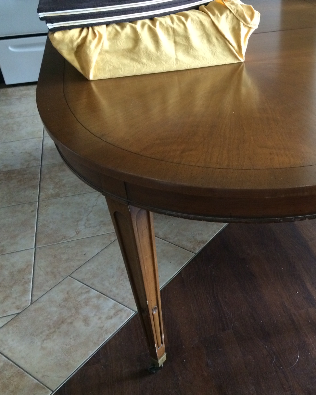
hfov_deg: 38.3
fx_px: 444
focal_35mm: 38
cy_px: 198
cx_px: 229
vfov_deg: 47.9
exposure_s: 1/20
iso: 320
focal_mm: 4.15
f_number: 2.2
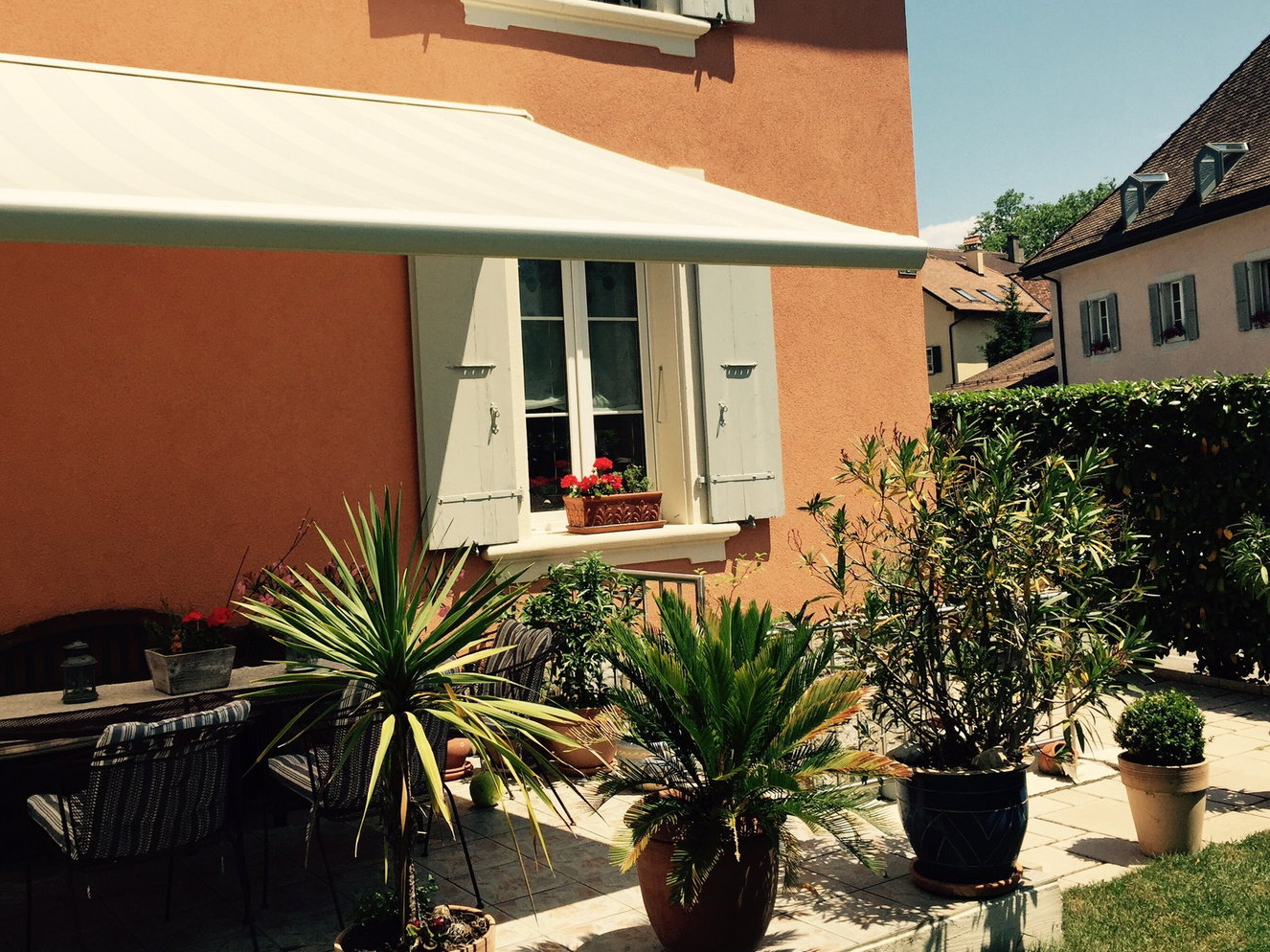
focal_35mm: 35
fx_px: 1284
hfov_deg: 52.6
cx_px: 594
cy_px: 397
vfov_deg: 40.6
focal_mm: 4.15
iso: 32
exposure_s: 1/3049
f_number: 2.2
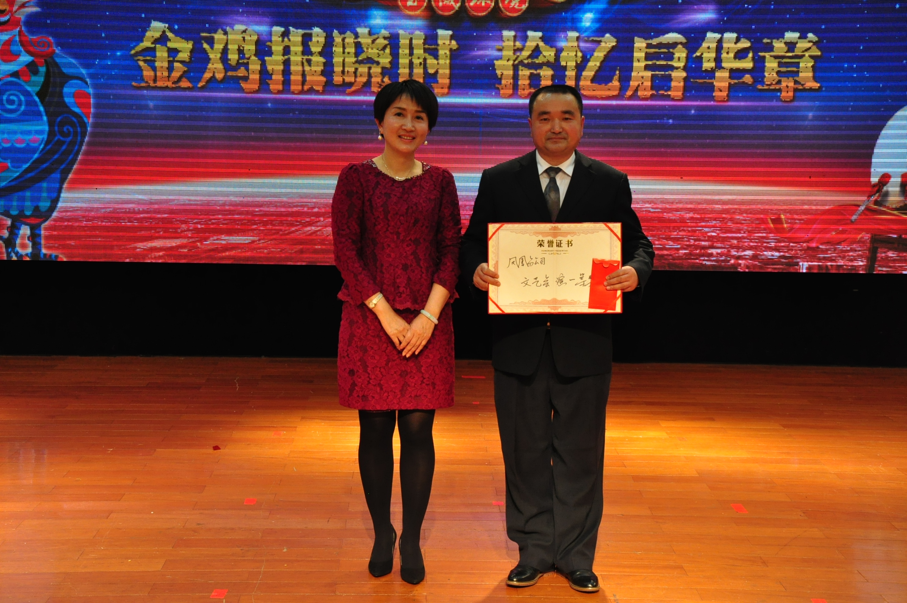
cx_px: 454
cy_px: 302
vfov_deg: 22.6
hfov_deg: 33.4
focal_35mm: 60
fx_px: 1510
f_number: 6.3
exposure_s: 1/160
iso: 1600
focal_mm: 40
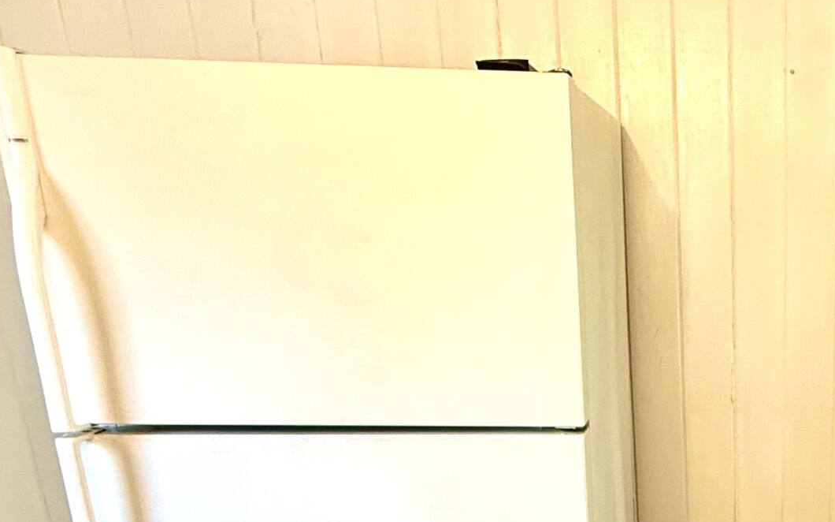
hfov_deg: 41.8
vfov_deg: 28.8
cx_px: 810
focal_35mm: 42
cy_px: 512
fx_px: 956
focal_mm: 2.22
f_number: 2.2
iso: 200
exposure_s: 1/60
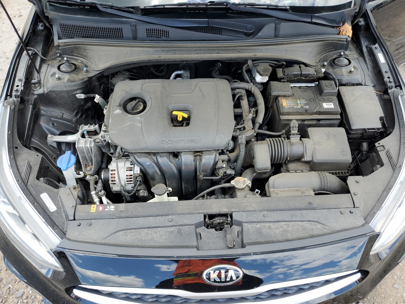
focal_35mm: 26
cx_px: 202
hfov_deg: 67.3
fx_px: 304
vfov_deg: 53.1
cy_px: 152
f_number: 1.5
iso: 50
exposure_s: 1/385
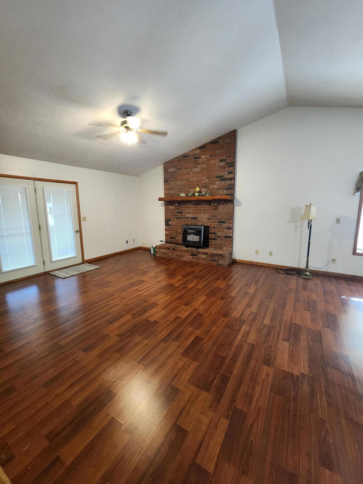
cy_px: 242
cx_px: 182
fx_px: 182
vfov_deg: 106.2
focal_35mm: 13
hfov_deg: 89.9
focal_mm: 2.2
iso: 500
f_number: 2.2
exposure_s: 1/30
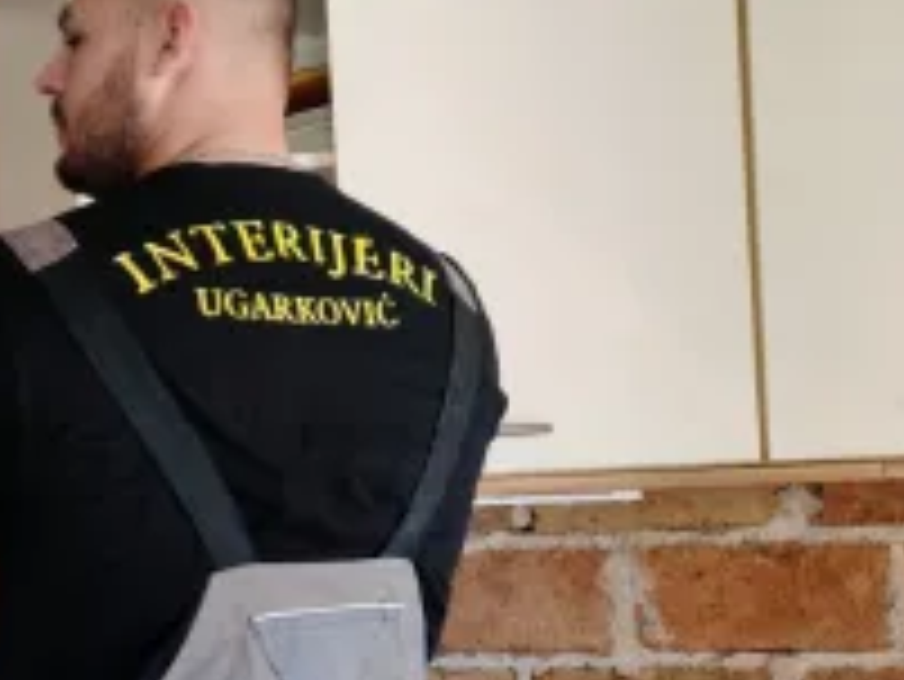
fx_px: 1437
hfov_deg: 32.2
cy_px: 486
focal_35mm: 55
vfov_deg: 26.3
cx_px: 0
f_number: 1.95
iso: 500
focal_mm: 5.52
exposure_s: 1/50
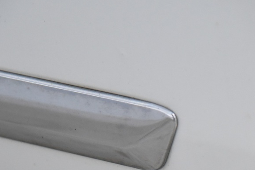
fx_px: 1700
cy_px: 235
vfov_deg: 5.7
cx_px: 233
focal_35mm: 240
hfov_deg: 8.5
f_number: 4
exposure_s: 1/125
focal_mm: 86
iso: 4000
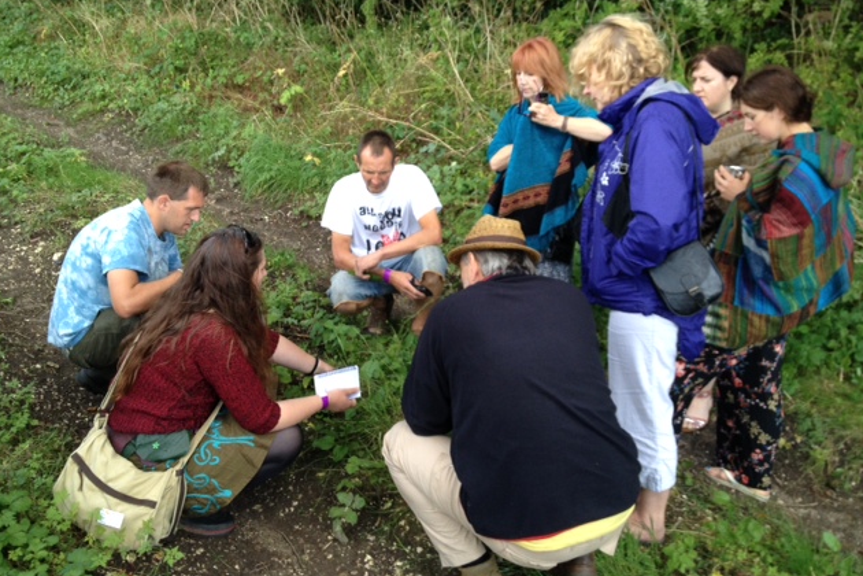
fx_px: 887
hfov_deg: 51.9
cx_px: 426
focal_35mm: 37
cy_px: 254
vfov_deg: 35.9
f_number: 2.4
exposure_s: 1/120
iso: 80
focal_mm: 4.28
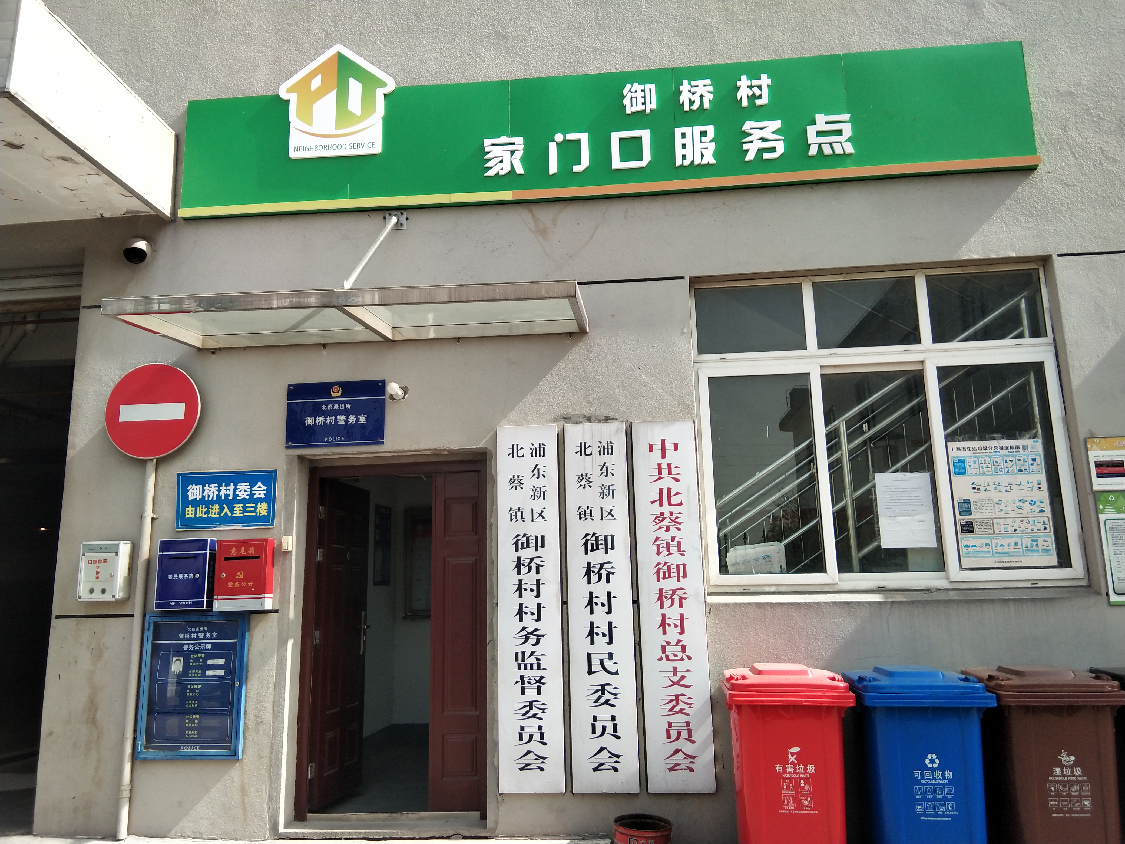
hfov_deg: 58.4
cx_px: 562
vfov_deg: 45.4
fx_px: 1007
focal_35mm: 31
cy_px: 422
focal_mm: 3.69
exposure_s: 1/464
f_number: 2.2
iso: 50
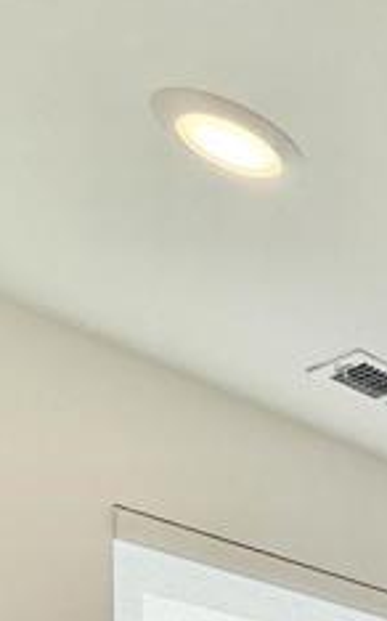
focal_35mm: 65
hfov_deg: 11.2
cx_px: 1182
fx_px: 1098
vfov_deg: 23.2
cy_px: 1006
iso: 64
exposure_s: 1/235
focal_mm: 2.22
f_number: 2.2
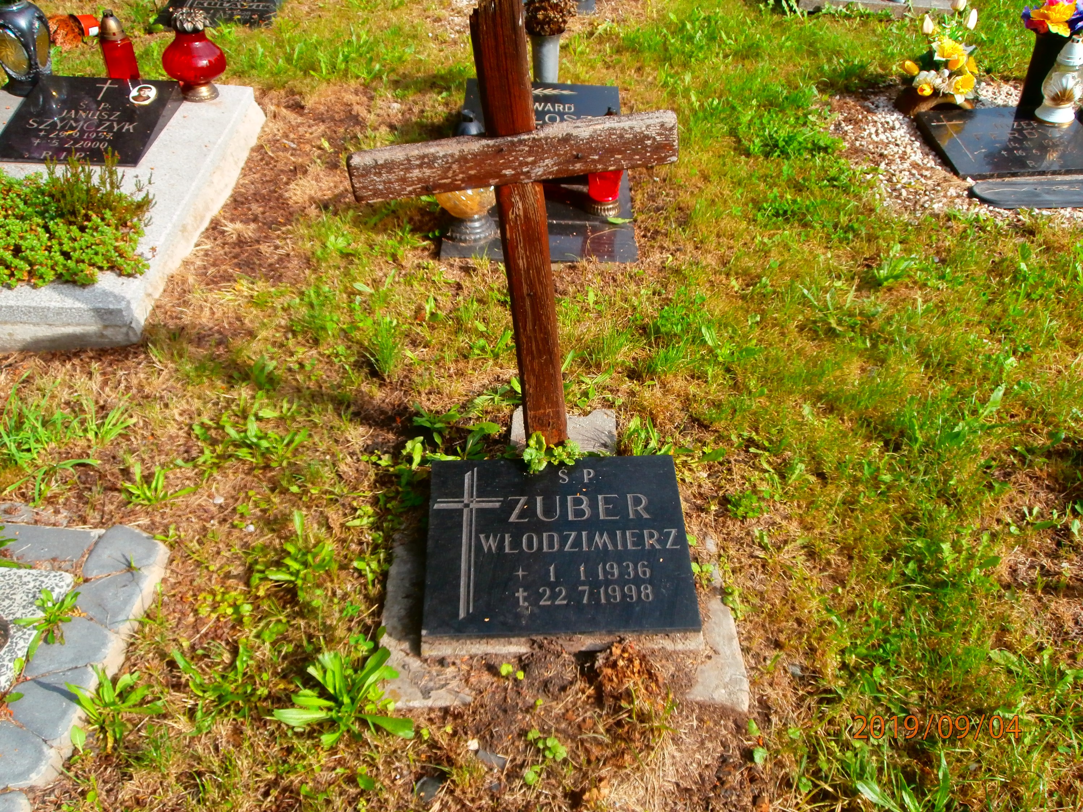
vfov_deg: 46.8
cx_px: 542
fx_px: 939
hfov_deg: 60.0
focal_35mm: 30
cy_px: 406
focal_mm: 5.36
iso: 100
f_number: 3.5
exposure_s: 1/500
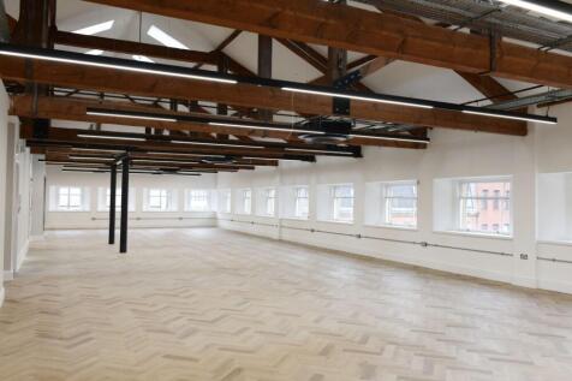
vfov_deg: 42.3
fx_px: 492
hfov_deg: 60.3
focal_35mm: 31
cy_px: 190
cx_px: 286
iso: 800
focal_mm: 31
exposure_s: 1/60
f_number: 8
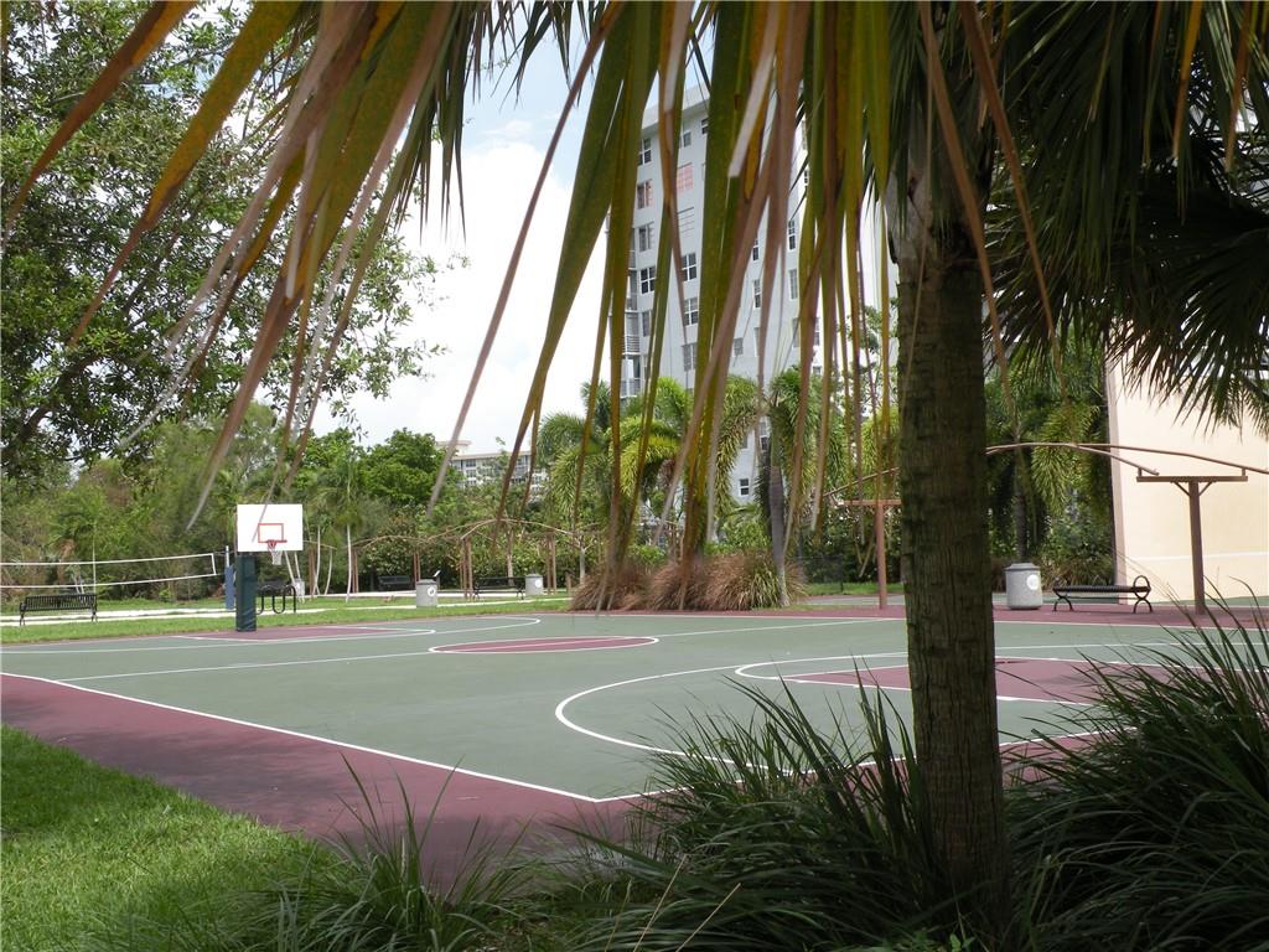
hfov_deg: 44.8
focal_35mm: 42
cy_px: 476
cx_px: 634
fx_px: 1540
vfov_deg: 34.3
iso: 64
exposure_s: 1/187
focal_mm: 7.4
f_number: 5.6
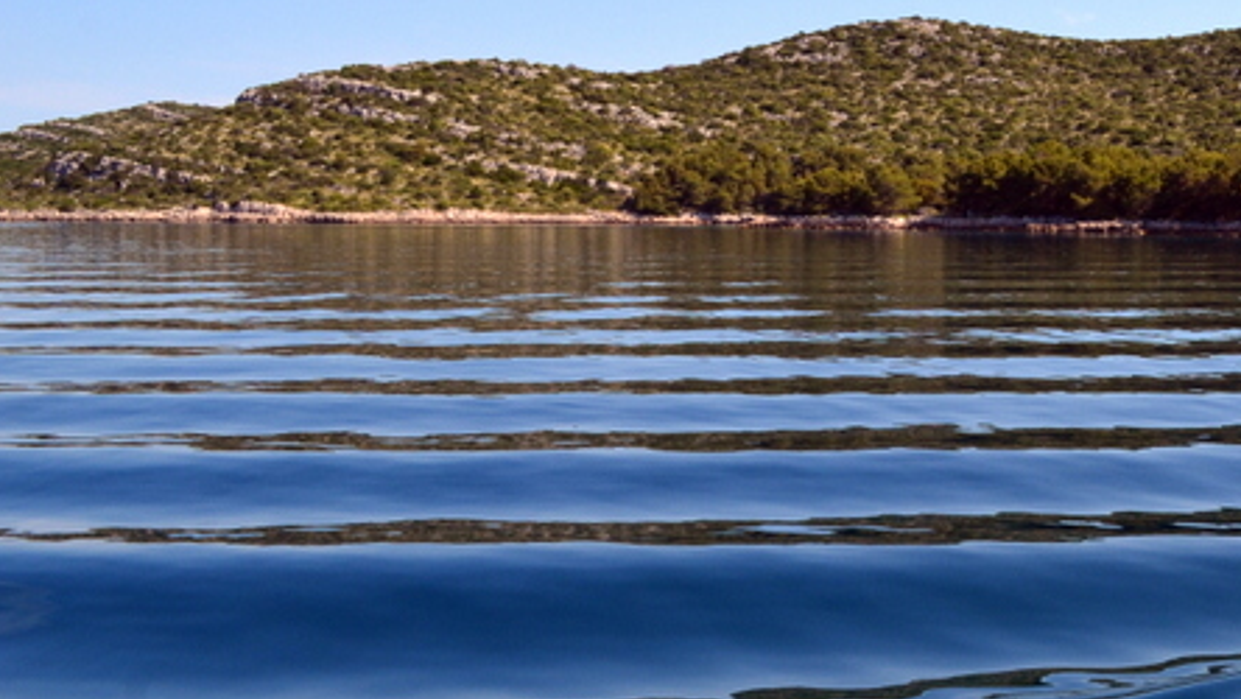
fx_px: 1679
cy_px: 204
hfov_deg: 38.0
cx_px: 1101
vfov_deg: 23.4
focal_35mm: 51
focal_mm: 18
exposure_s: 1/400
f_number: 11
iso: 400
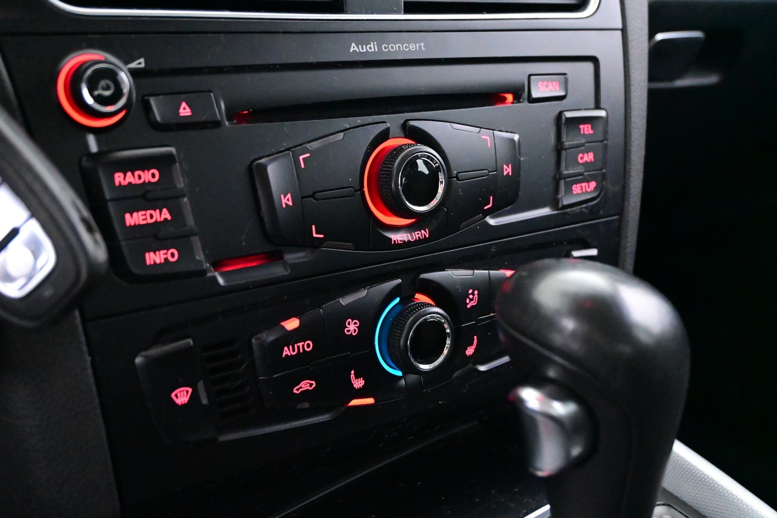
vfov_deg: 35.5
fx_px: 809
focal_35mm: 38
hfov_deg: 51.3
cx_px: 388
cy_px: 259
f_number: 4.2
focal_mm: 25
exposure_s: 1/40
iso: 12800
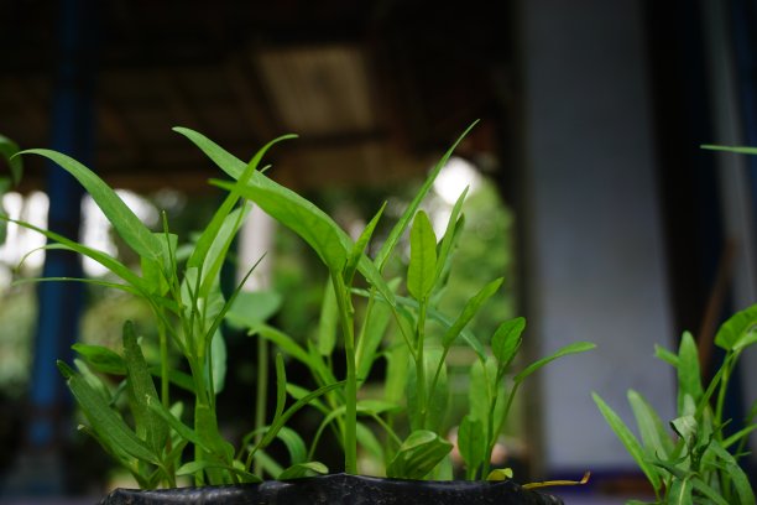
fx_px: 883
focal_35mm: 42
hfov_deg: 46.4
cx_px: 378
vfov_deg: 31.9
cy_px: 252
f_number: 4.5
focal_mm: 28
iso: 160
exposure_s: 1/125
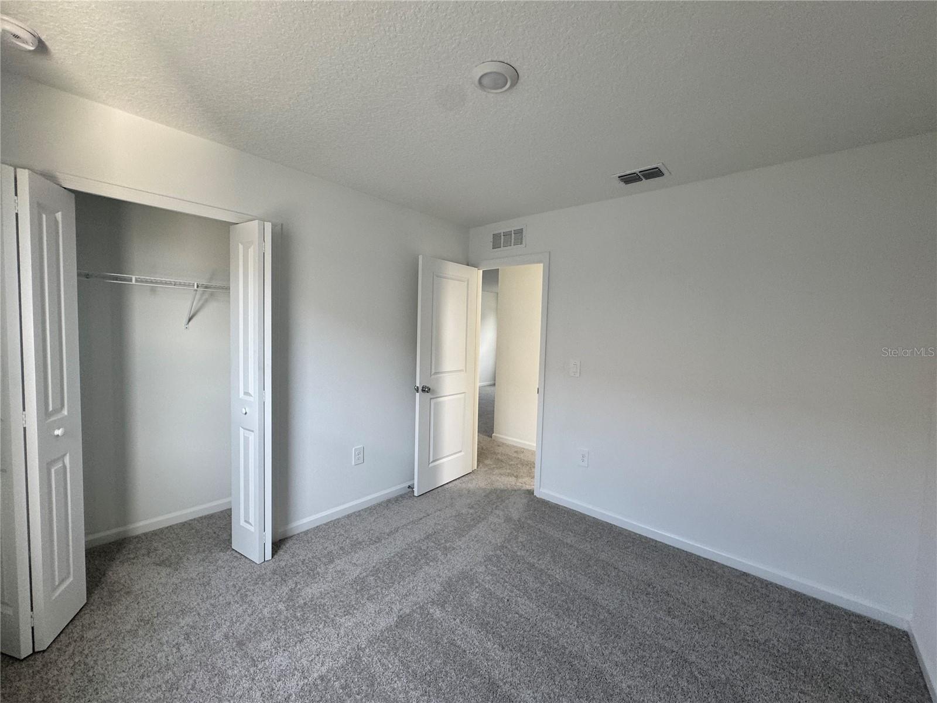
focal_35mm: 14
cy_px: 352
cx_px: 468
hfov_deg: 102.1
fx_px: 379
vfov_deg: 85.7
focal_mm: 2.22
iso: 125
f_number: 2.2
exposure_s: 1/99
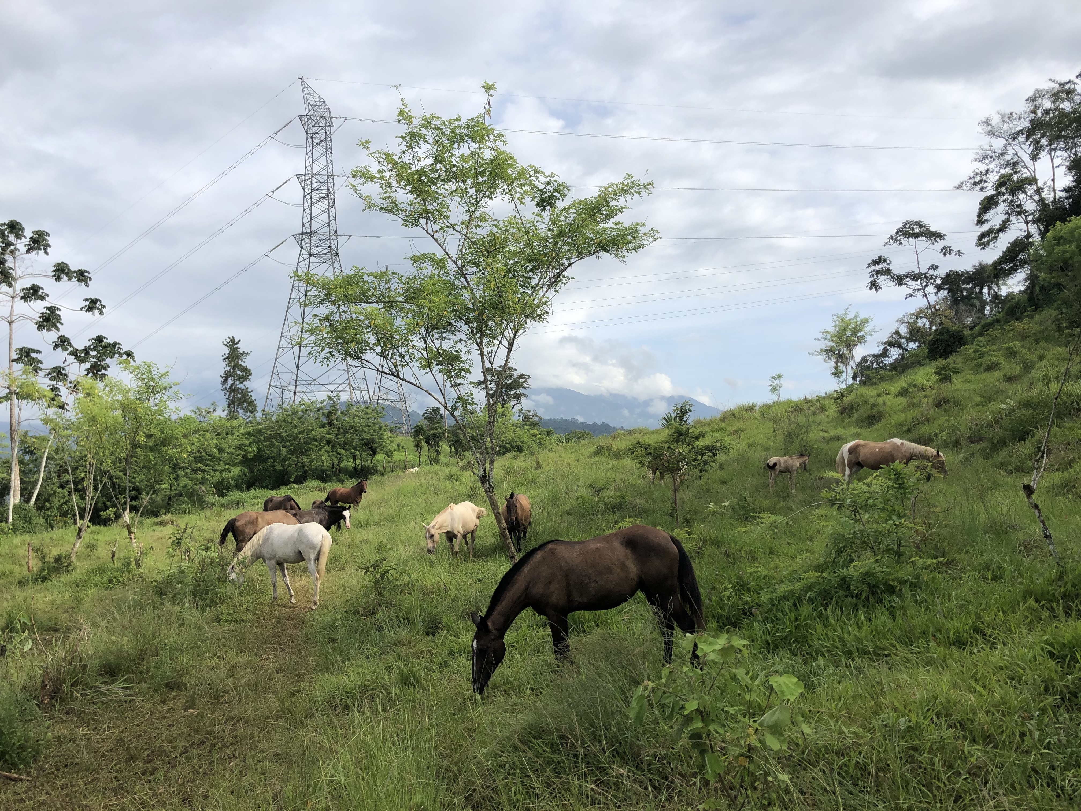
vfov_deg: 49.7
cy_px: 406
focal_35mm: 28
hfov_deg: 63.4
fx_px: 874
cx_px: 540
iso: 20
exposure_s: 1/2183
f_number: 1.8
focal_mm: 3.99
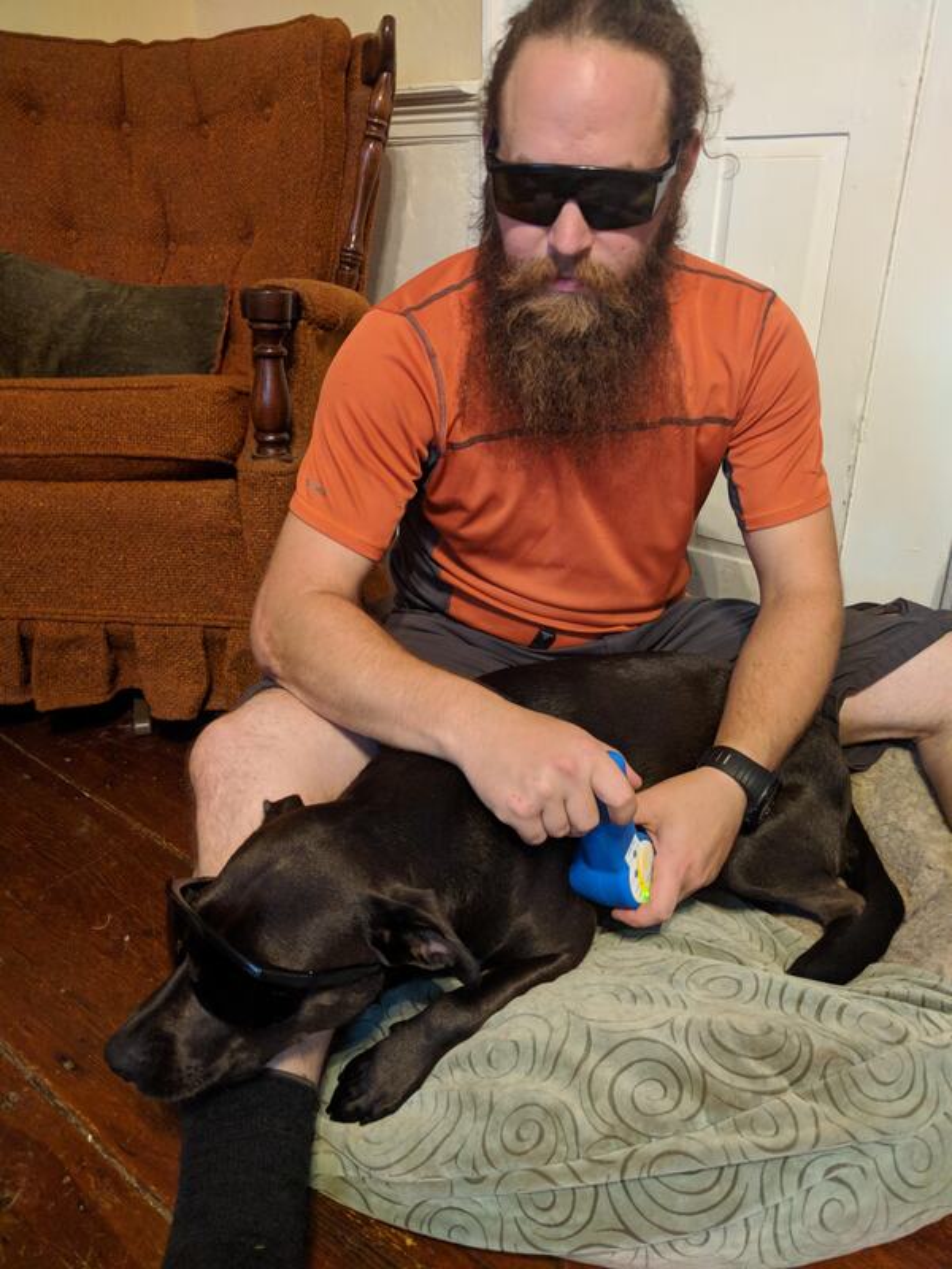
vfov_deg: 67.3
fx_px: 953
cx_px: 476
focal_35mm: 26
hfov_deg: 53.1
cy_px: 634
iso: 955
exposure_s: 1/28.4
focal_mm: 4.67
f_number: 2
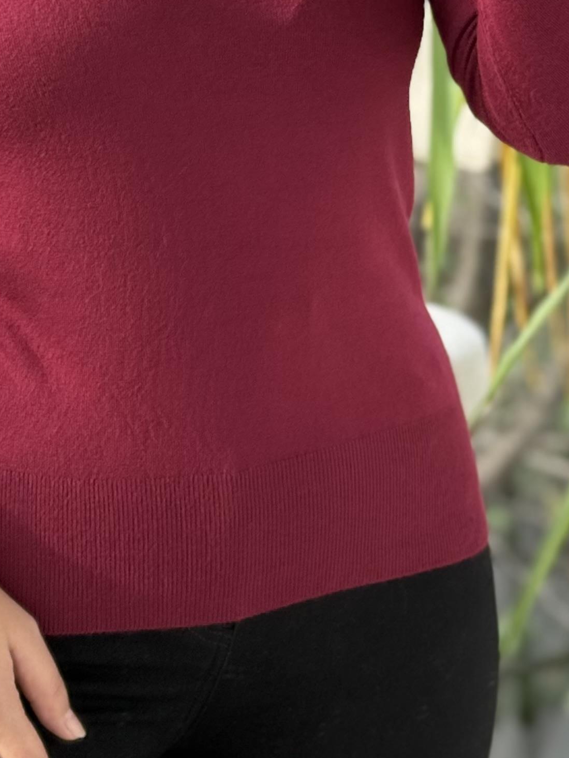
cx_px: 220
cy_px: -12
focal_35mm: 132
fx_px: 2892
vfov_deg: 14.7
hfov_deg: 11.2
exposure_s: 1/243
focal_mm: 6.76
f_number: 1.78
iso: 100
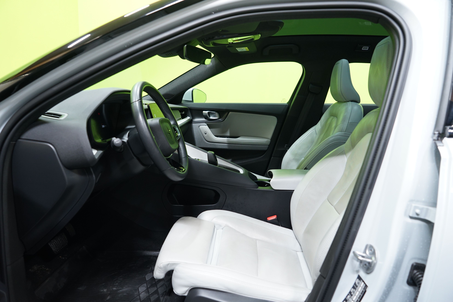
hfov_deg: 73.7
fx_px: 302
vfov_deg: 53.1
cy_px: 151
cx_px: 226
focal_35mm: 24
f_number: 4.5
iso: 800
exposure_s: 1/25
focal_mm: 24
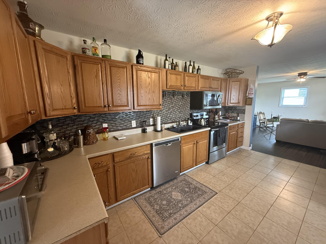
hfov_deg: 102.1
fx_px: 132
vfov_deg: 85.7
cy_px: 122
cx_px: 163
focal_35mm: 14
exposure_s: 1/60
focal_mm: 2.22
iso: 640
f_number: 2.2
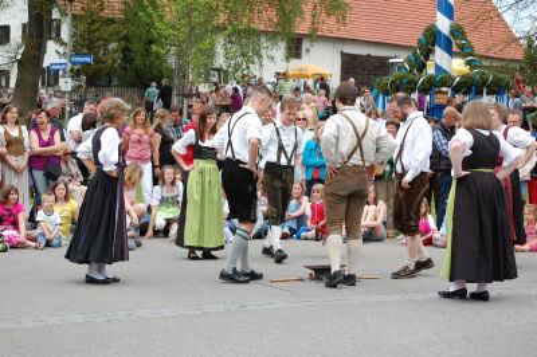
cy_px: 178
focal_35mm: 82
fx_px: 1230
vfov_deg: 16.5
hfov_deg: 24.6
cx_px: 268
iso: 200
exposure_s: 1/200
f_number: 7.1
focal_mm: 55
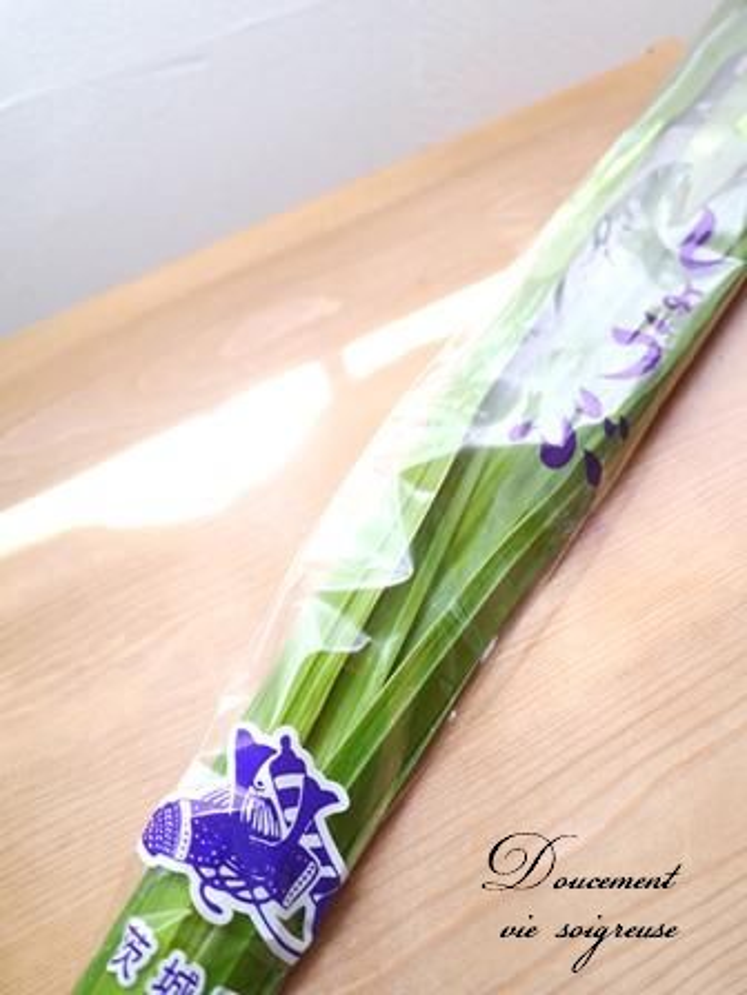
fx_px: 806
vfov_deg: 63.4
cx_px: 374
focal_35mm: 28
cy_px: 498
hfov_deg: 49.7
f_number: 2.5
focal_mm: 14
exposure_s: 1/80
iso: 160
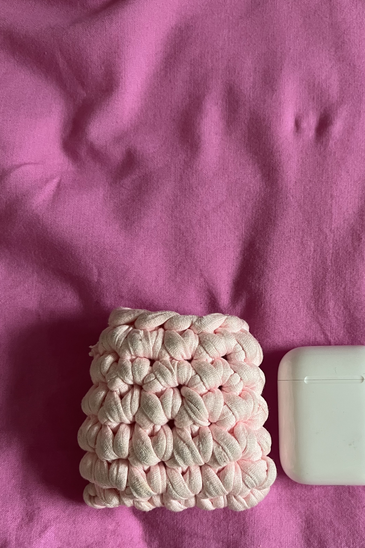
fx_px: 517
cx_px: 254
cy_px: 325
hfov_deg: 38.3
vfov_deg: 55.4
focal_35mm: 34
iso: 200
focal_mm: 5.1
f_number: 1.6
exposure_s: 1/60
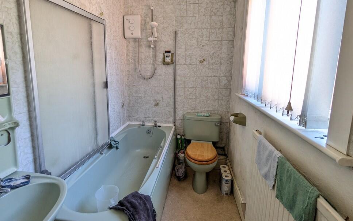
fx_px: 173
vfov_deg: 64.7
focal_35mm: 18
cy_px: 93
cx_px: 169
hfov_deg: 91.0
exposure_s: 1/50
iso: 146
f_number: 2.2
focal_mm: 2.35
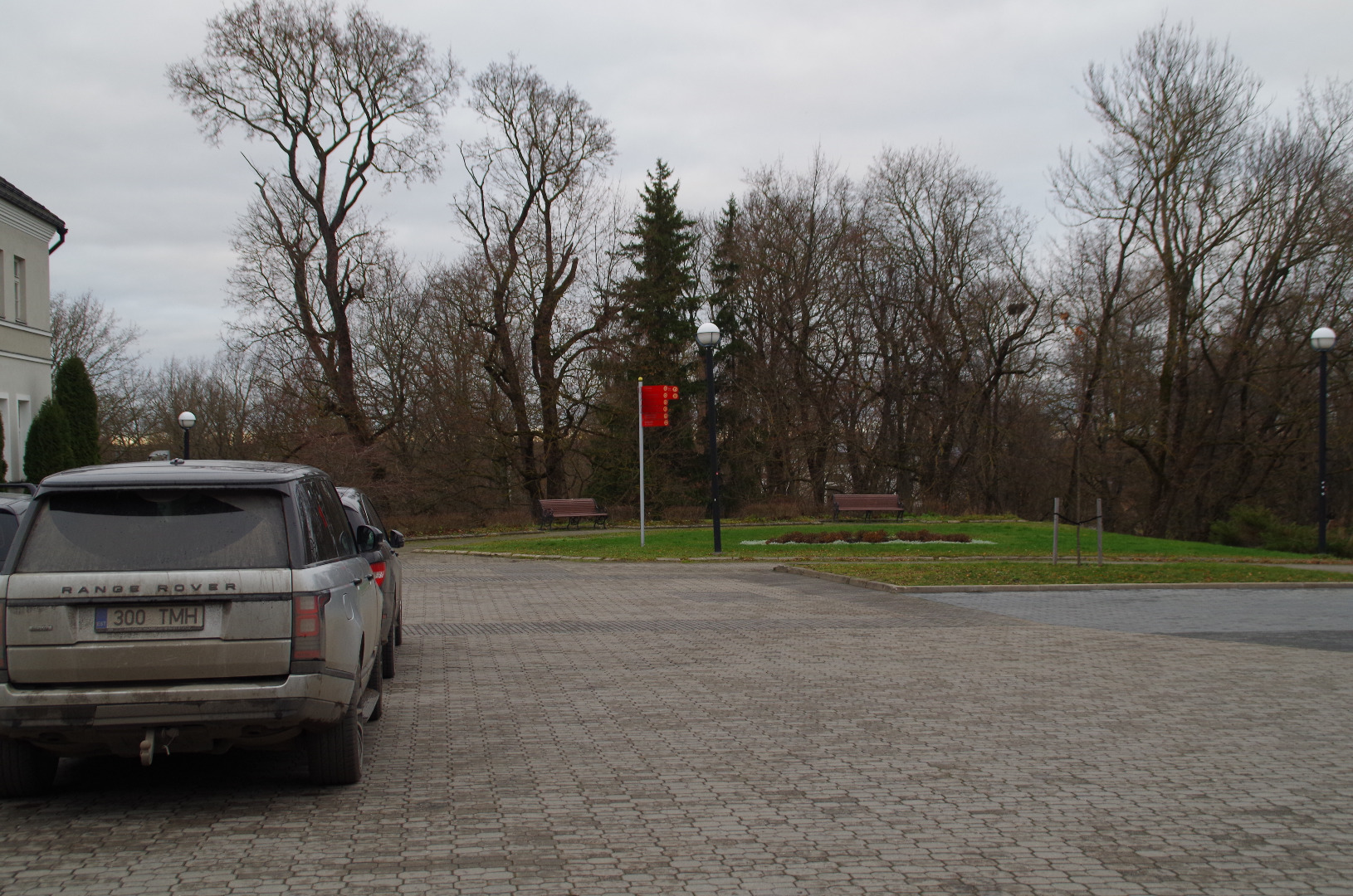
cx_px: 676
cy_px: 448
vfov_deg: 27.4
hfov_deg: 40.4
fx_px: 1838
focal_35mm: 49
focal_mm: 33
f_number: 6.3
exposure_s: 1/60
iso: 400
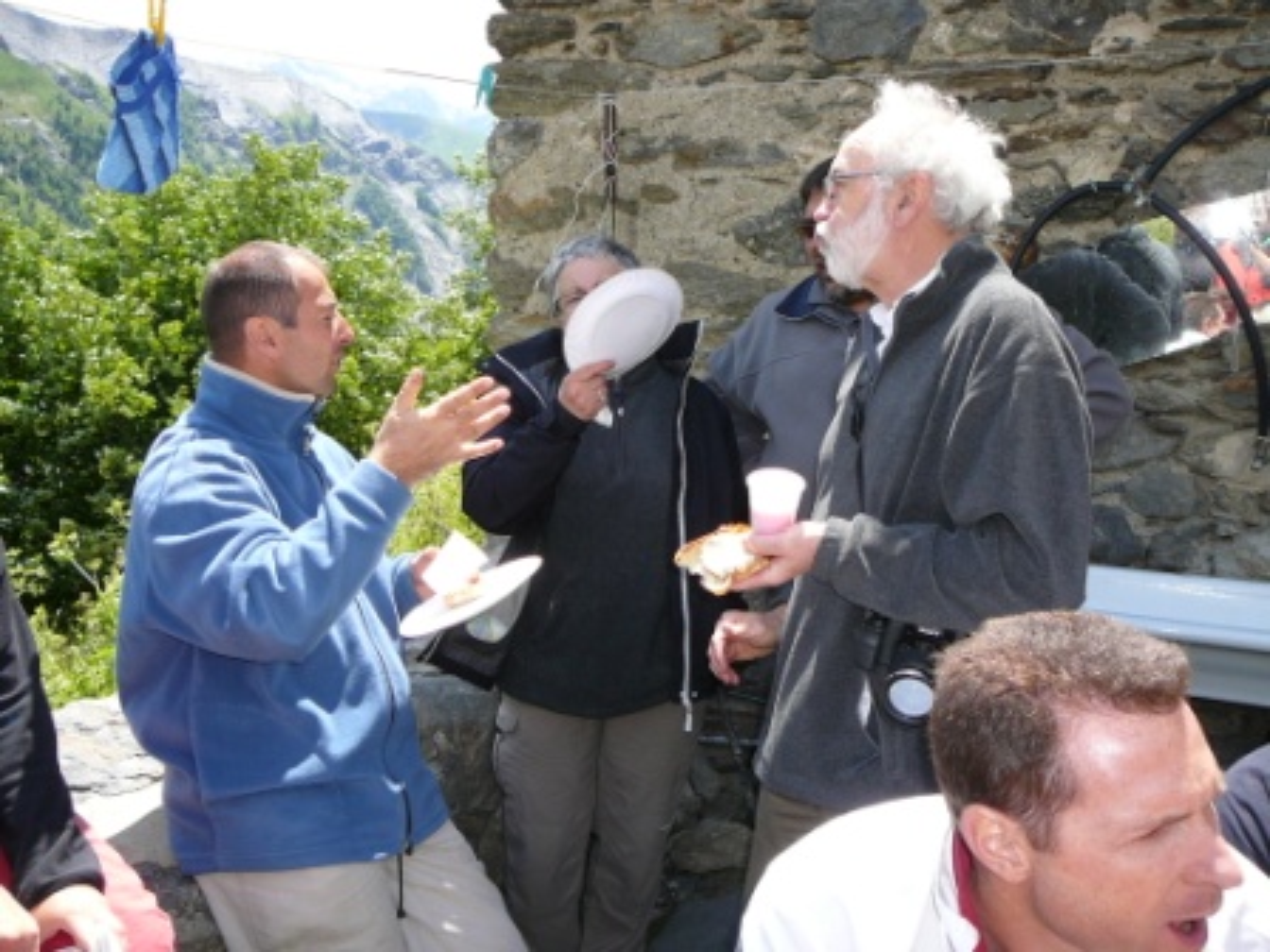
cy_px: 476
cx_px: 635
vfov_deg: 40.7
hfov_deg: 52.6
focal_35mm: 35
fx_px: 1284
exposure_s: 1/400
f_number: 2.8
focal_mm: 5.2
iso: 80
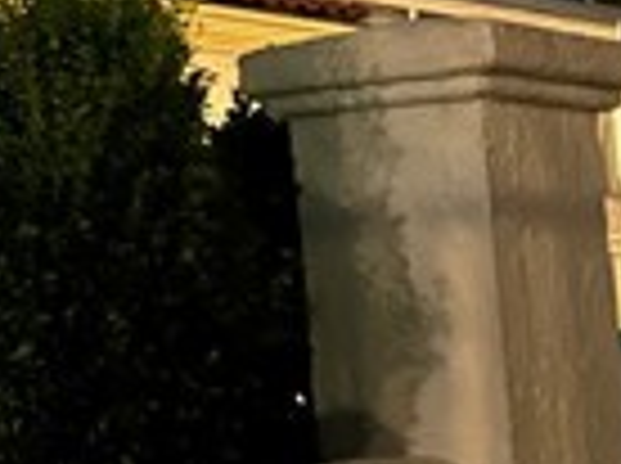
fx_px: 2167
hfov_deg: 14.9
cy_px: -9
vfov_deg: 12.1
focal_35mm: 121
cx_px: -364
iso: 1250
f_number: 1.5
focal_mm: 5.7
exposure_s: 1/2
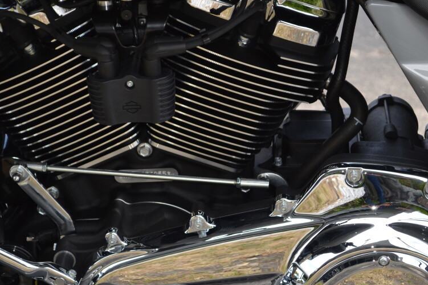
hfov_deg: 15.6
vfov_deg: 10.4
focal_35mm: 132
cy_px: 199
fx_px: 1567
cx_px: 205
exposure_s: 1/200
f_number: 5.6
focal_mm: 55
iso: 100
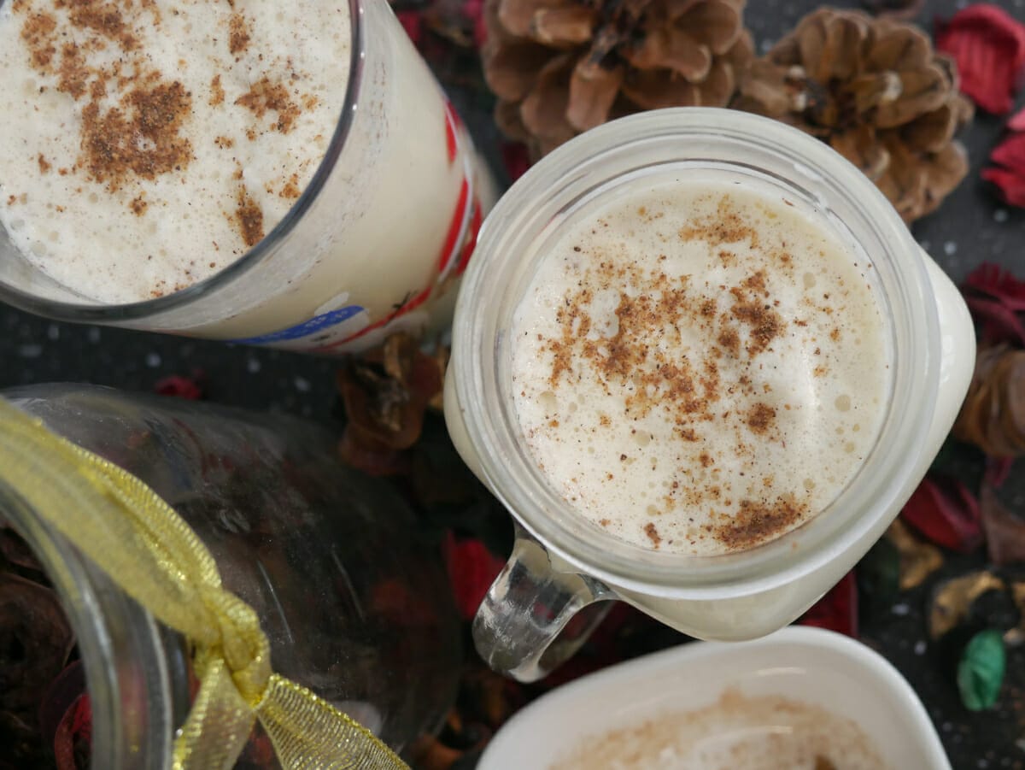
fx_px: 1422
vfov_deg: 30.3
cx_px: 512
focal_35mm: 48
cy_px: 385
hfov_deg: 39.6
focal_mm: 24
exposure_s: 1/40
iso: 1600
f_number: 5.2
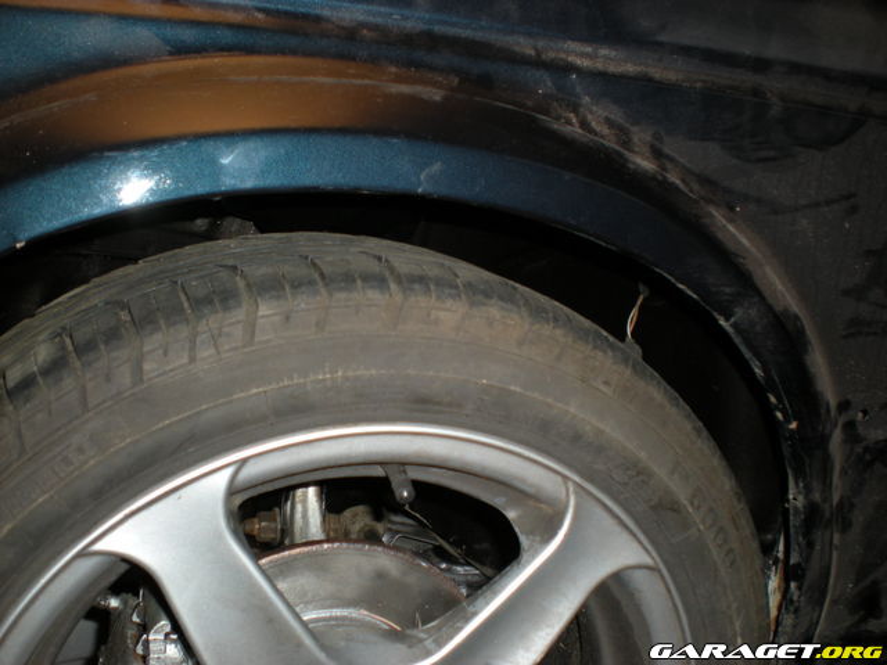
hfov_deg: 49.0
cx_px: 444
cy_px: 332
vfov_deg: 37.7
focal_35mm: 38
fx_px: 974
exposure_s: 1/60
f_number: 3.1
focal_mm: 6.3
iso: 64
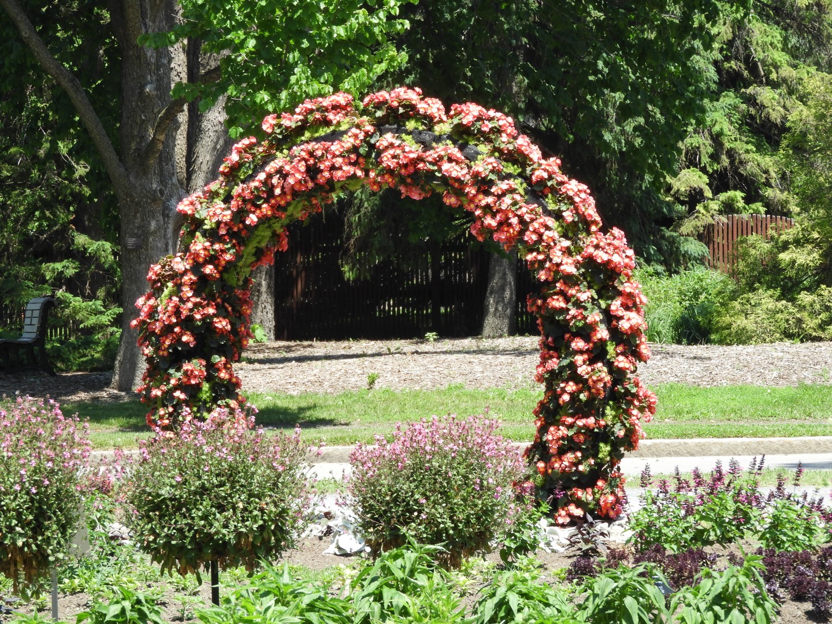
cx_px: 416
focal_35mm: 250
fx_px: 6009
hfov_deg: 7.9
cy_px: 312
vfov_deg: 5.9
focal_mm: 44.8
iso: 100
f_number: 5.5
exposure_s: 1/200
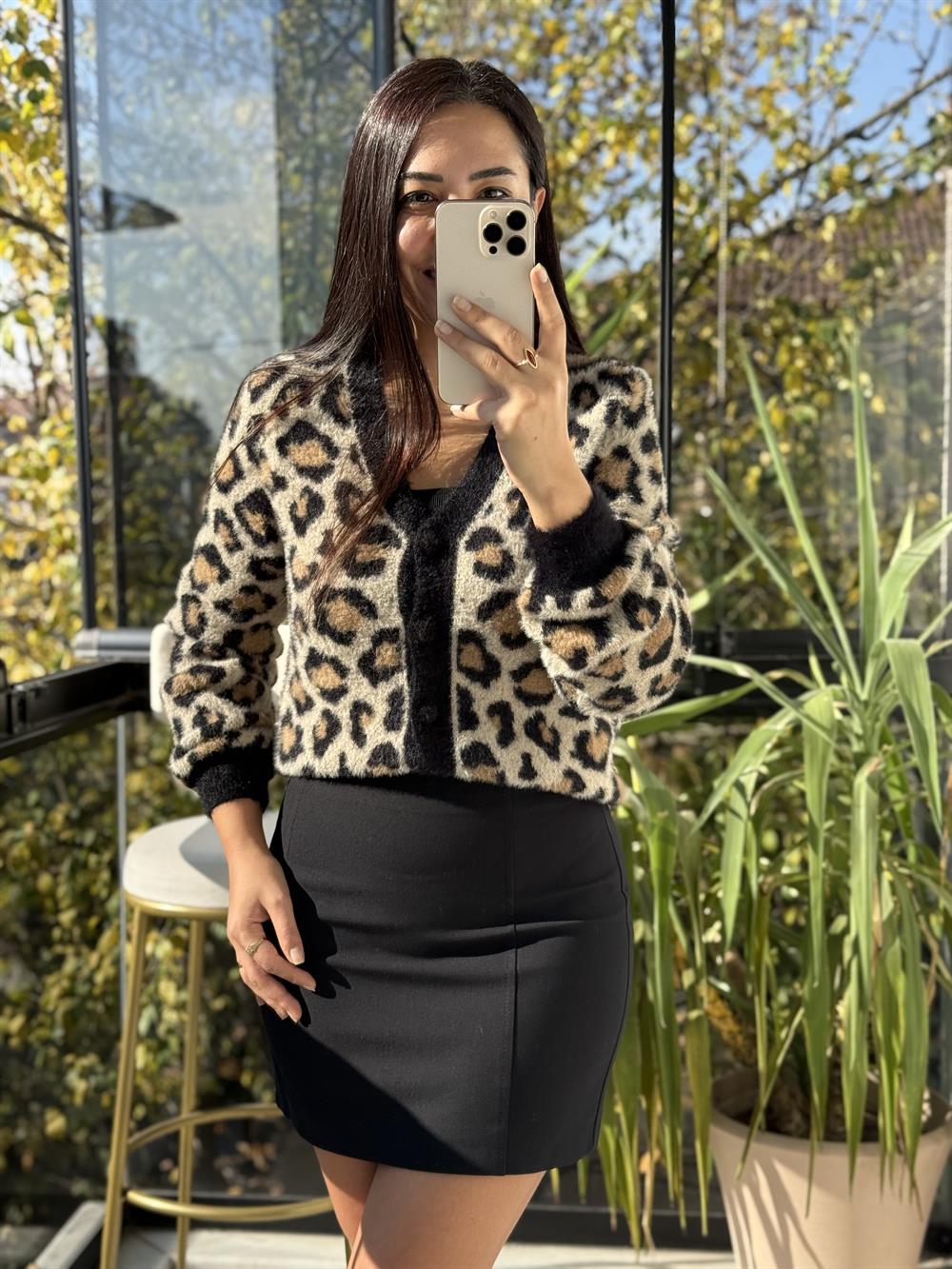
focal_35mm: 48
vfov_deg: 39.7
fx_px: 1760
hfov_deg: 30.3
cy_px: 634
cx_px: 476
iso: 100
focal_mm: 6.76
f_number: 1.78
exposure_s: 1/1264
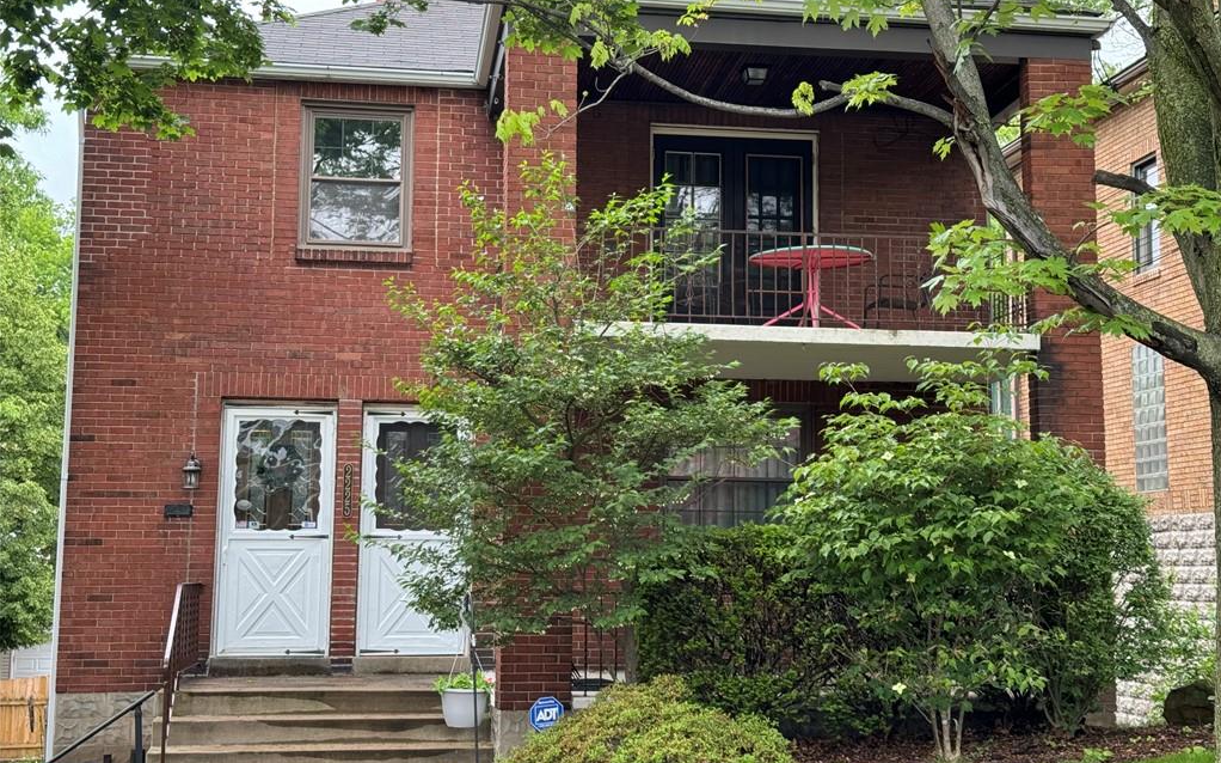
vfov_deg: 25.3
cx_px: 610
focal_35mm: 51
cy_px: 334
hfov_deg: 39.6
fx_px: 1697
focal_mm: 6.76
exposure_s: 1/172
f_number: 1.78
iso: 64
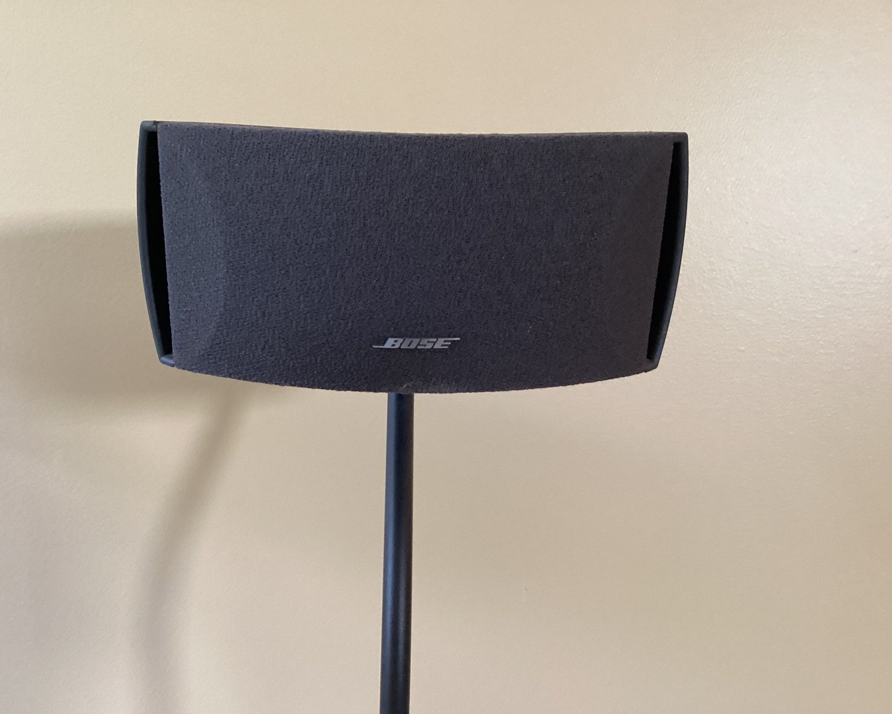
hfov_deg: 54.1
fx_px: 871
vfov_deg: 44.6
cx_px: 406
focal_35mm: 33
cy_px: 363
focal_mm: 3.3
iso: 320
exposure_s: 1/60
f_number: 2.4
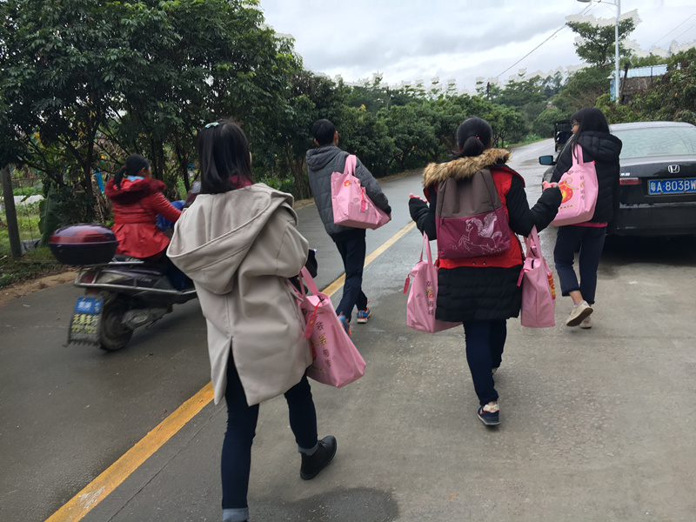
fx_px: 583
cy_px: 261
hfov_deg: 61.7
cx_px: 348
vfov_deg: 48.2
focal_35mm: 29
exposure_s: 1/192
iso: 25
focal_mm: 4.15
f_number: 2.2
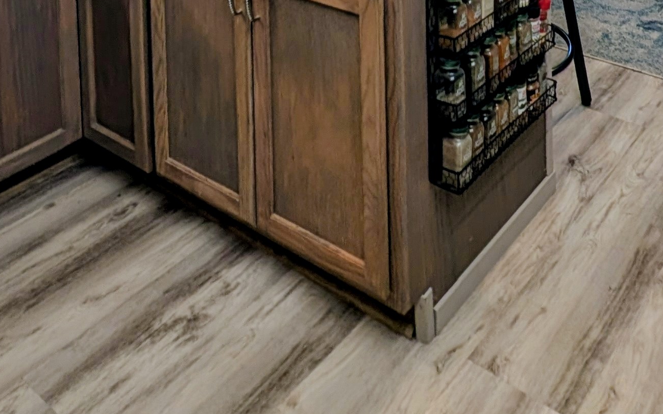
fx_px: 723
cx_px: 432
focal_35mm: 40
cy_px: -286
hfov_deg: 48.6
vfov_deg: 22.5
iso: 58
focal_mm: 2.23
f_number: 1.95
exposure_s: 1/120
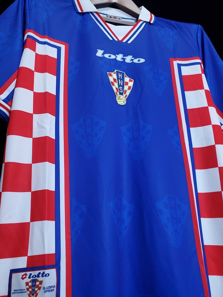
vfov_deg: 67.3
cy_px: 148
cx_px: 112
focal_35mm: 26
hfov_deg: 53.1
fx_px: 223
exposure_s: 1/15
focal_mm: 4.3
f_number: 2.4
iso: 200
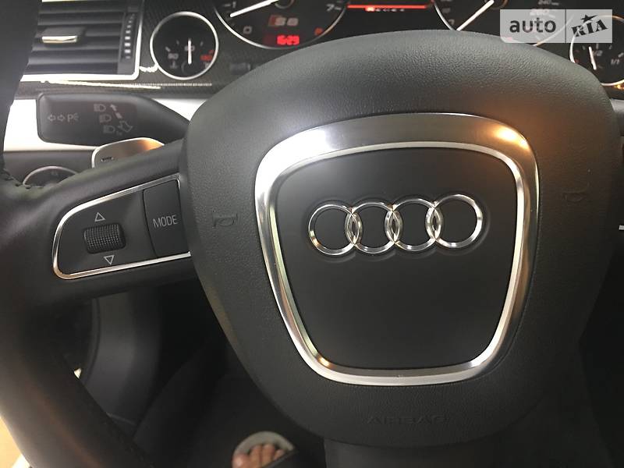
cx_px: 312
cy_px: 234
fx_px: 523
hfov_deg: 61.7
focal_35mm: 29
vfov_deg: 48.2
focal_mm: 4.2
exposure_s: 1/8
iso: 100
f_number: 2.2
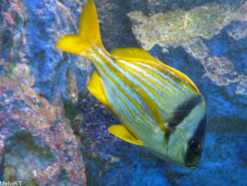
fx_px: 278
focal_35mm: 39
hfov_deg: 47.9
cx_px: 124
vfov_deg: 36.8
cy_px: 93
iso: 800
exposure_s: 1/13
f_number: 3
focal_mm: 6.9
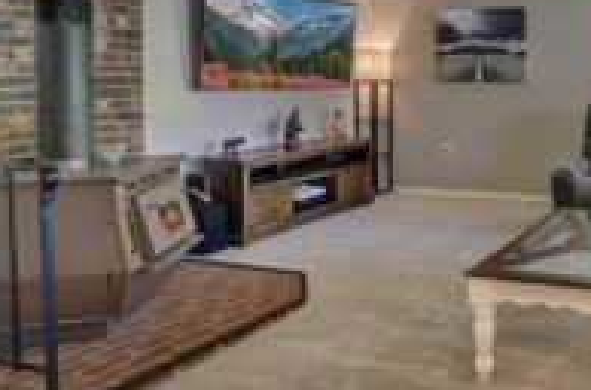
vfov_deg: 41.3
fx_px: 507
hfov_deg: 49.2
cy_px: 117
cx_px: 594
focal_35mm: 31
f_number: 5
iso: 160
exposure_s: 1/10
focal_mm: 10
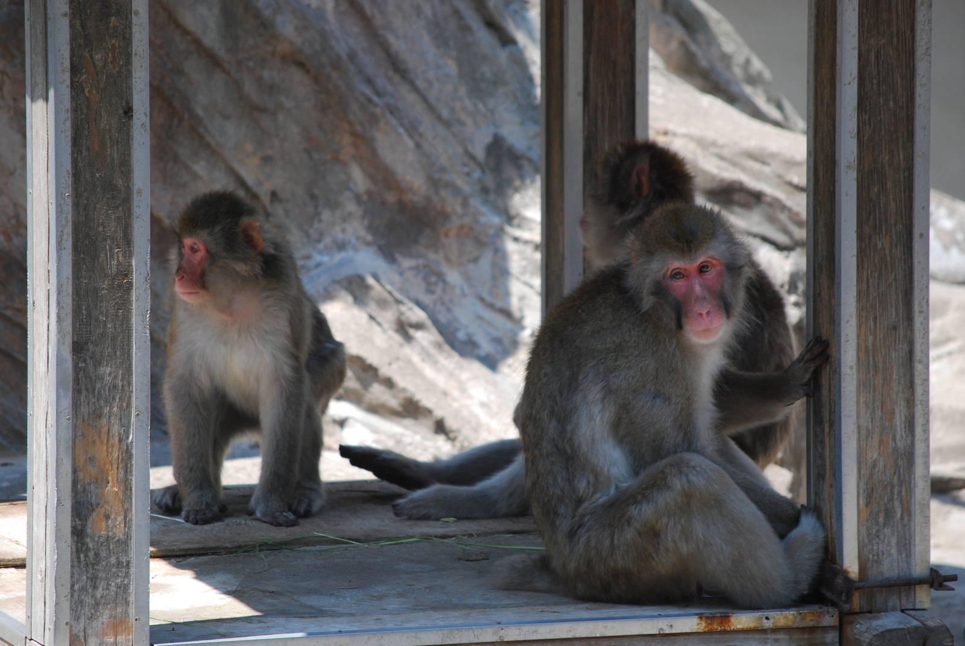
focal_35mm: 270
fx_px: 7246
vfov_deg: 5.1
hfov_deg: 7.6
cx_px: 482
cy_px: 323
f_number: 5.6
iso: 450
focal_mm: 180
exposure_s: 1/500
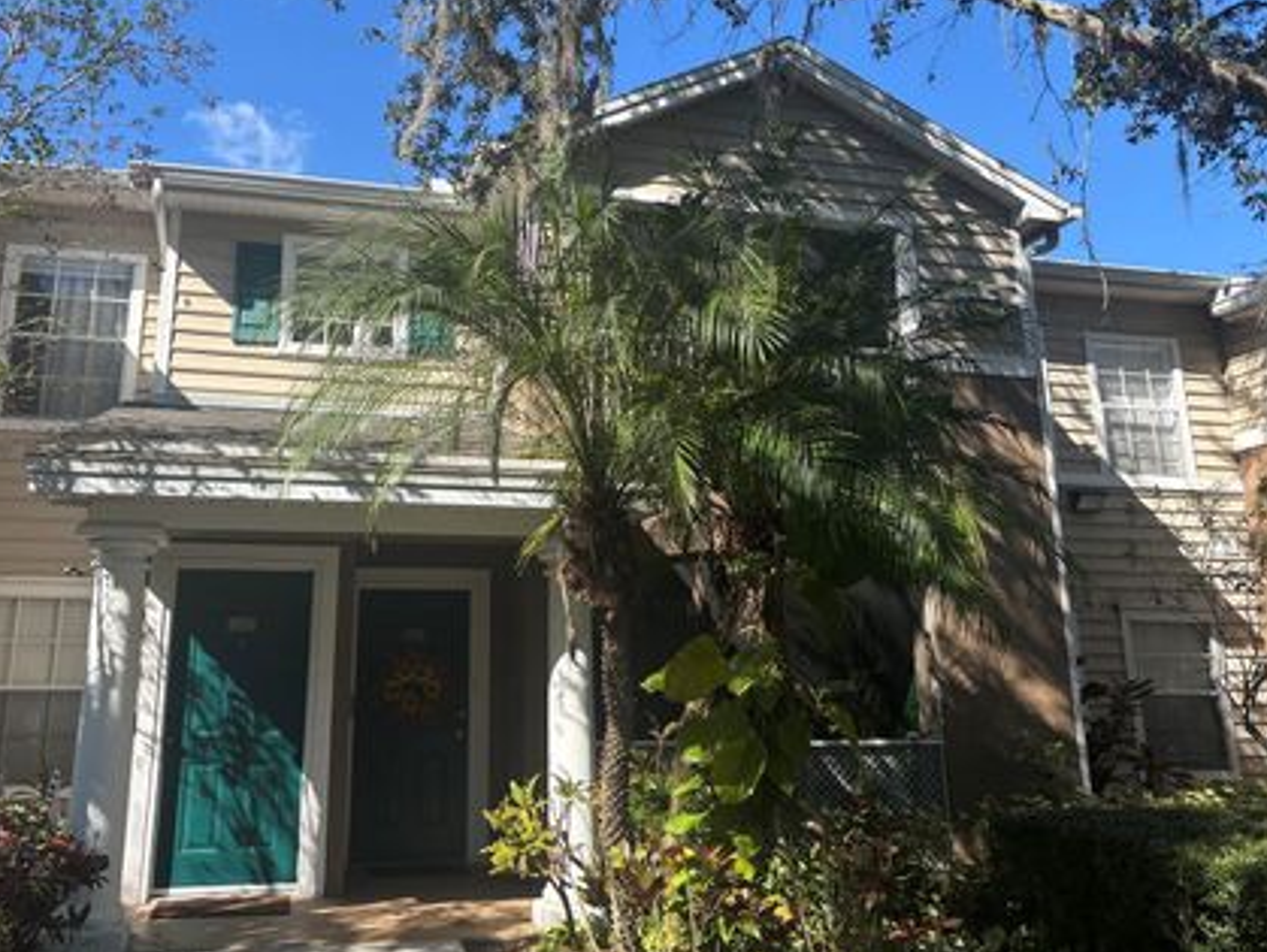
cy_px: 397
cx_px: 550
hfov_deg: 58.1
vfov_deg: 45.3
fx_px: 1136
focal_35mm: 31
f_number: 1.6
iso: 50
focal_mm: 5.96
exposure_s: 1/2451
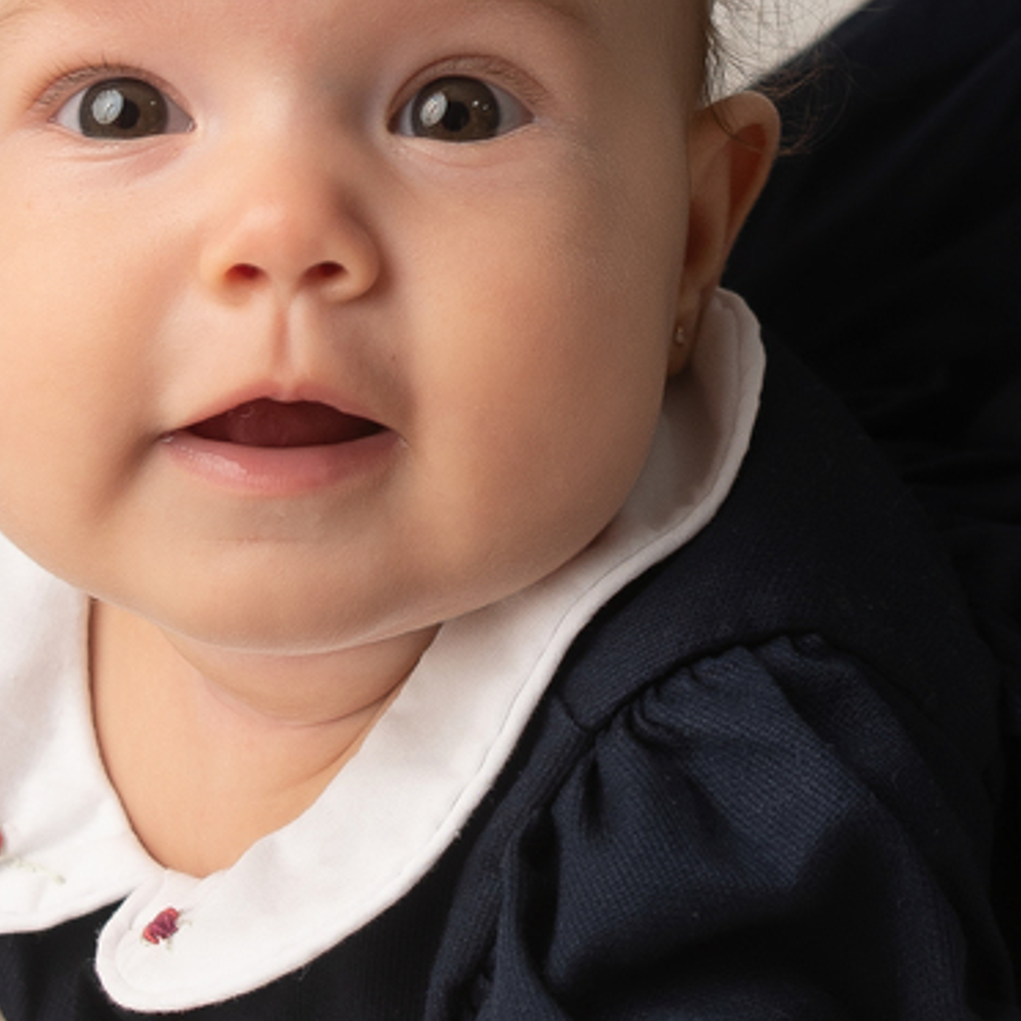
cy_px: -66
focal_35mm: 144
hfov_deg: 12.1
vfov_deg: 12.0
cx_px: 681
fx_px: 4805
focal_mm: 35
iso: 160
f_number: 3.5
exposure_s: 1/125
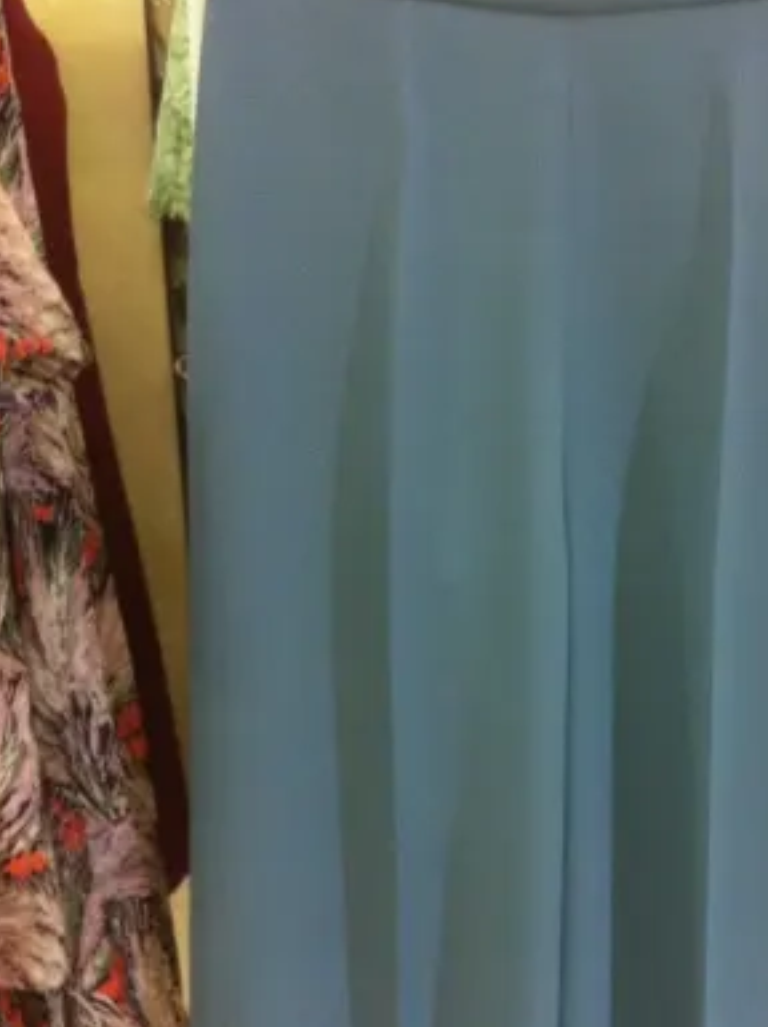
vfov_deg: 34.2
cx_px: 539
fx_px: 1659
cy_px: 627
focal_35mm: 56
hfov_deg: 25.9
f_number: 2.8
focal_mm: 3.85
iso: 160
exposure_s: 1/15
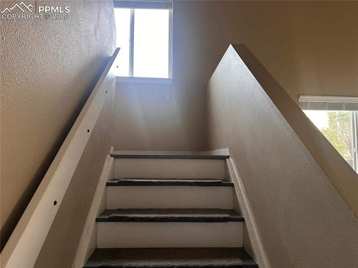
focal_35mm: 24
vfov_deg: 56.8
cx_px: 179
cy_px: 134
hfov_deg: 71.6
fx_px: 248
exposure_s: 1/60
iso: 400
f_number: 1.78
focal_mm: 6.86
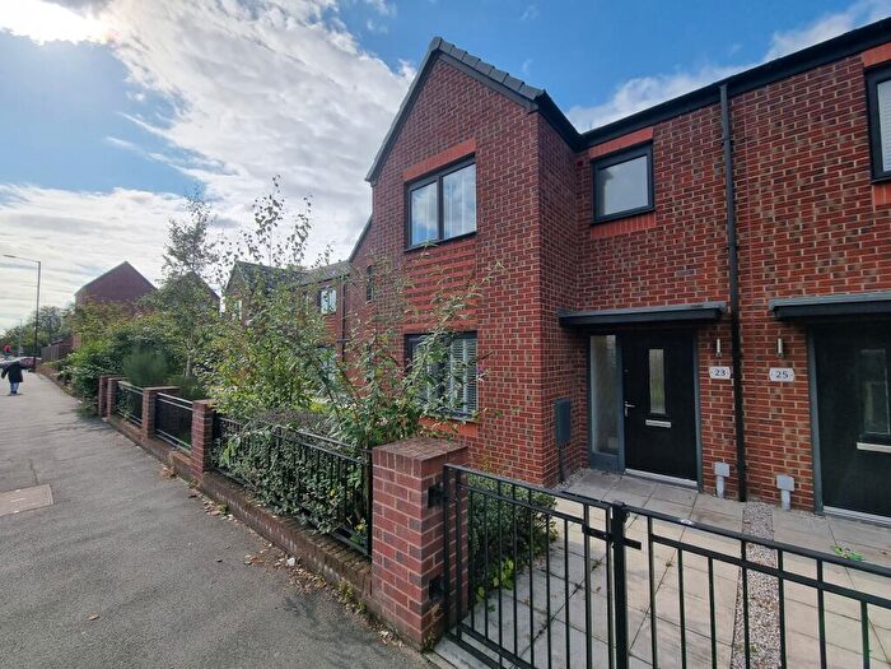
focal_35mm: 13
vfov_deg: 89.9
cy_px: 334
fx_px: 335
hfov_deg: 106.2
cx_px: 446
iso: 50
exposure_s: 1/1960
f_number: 2.2
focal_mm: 2.2
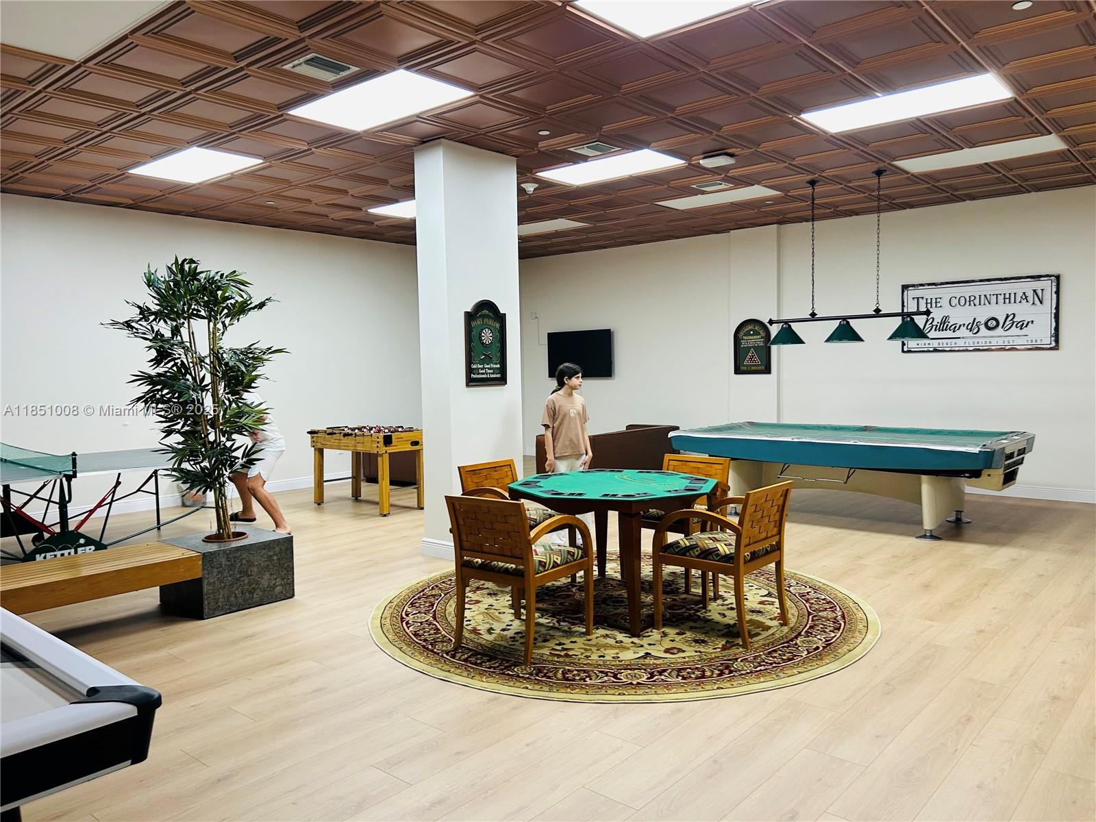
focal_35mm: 26
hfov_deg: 67.3
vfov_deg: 53.1
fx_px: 823
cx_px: 548
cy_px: 411
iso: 100
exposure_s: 1/60
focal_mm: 5.7
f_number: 1.5
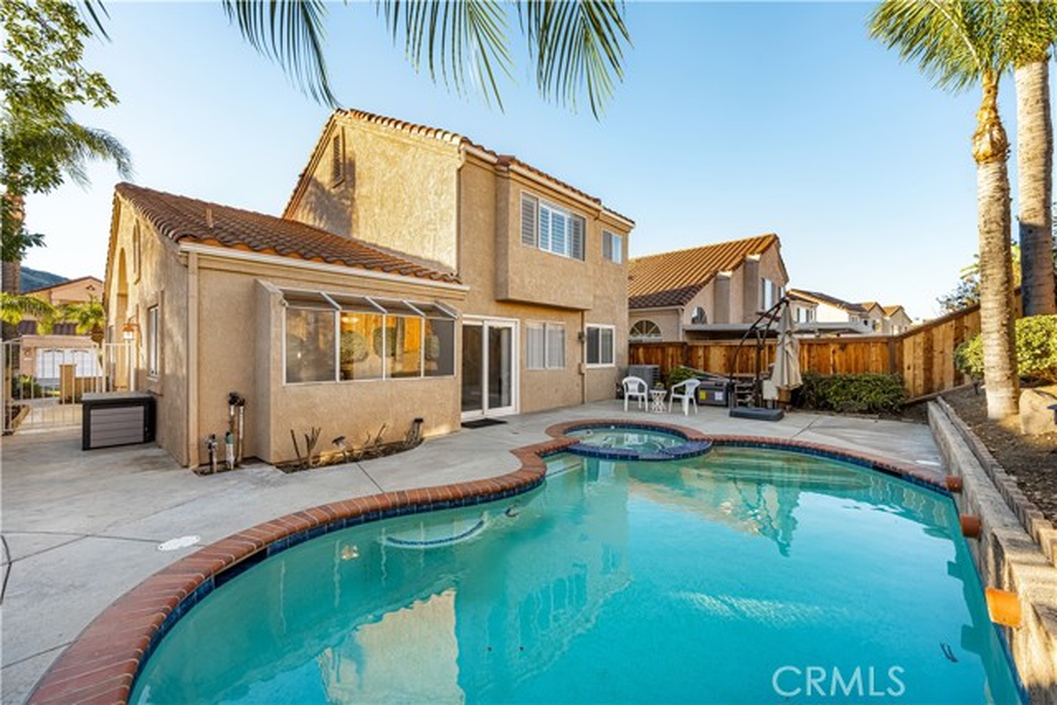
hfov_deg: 104.2
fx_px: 411
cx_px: 528
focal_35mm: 14
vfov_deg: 81.2
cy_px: 352
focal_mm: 14
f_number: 9
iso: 100
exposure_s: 1/125
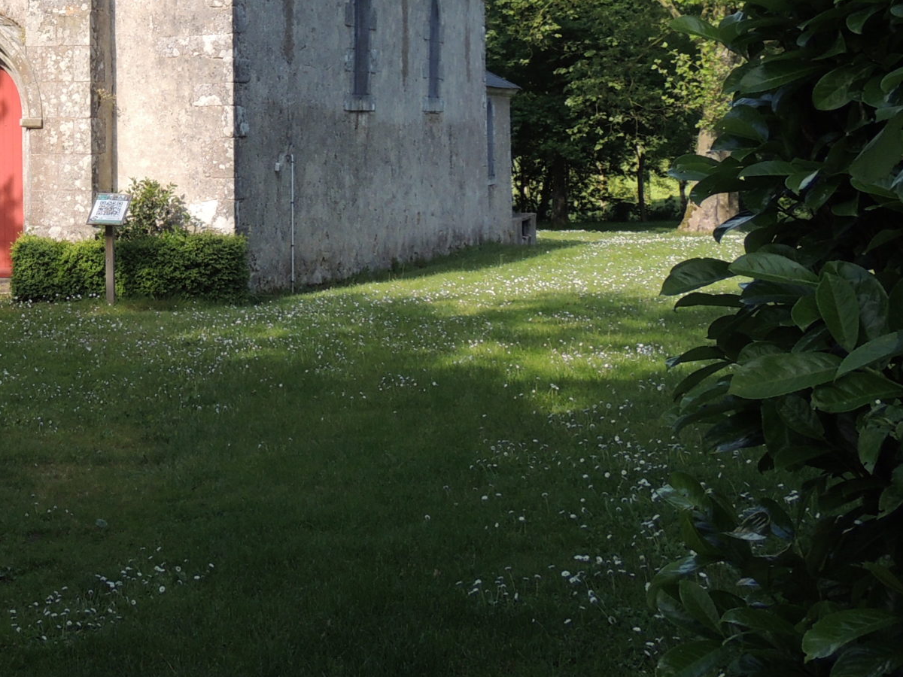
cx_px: 34
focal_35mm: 64
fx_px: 1670
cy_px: 29
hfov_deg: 28.7
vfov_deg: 22.2
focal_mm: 5.3
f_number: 3.1
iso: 100
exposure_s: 1/400
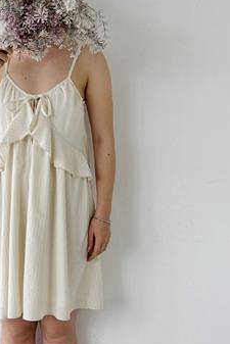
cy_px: 149
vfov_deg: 25.6
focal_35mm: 79
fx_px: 756
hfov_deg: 17.1
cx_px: 39
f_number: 1.78
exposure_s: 1/255
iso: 64
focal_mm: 6.76
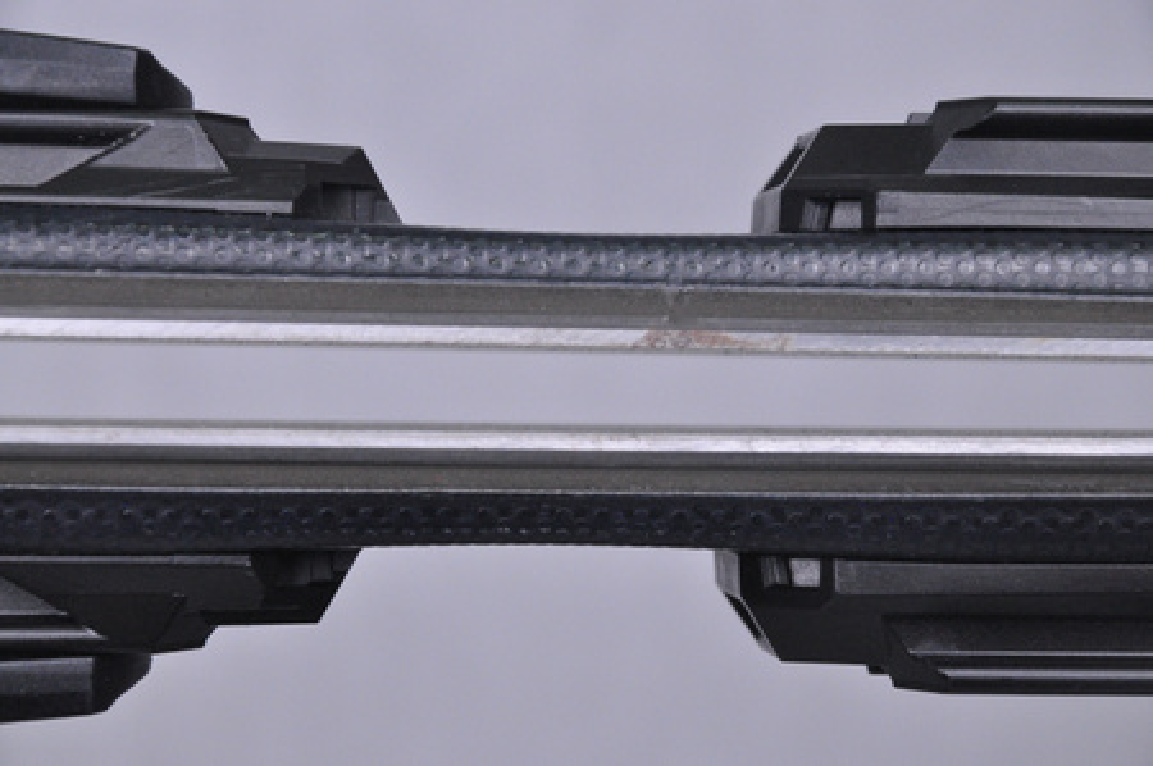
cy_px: 383
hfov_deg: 13.1
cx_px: 576
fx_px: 5039
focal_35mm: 158
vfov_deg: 8.7
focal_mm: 105
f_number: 9.5
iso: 3200
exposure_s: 1/125
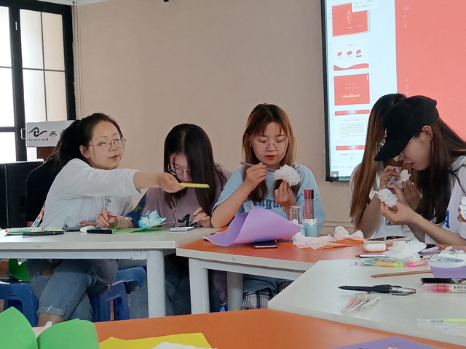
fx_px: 835
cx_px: 233
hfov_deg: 31.2
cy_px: 174
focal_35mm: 62
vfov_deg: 23.7
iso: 927
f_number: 1.8
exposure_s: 1/33.3
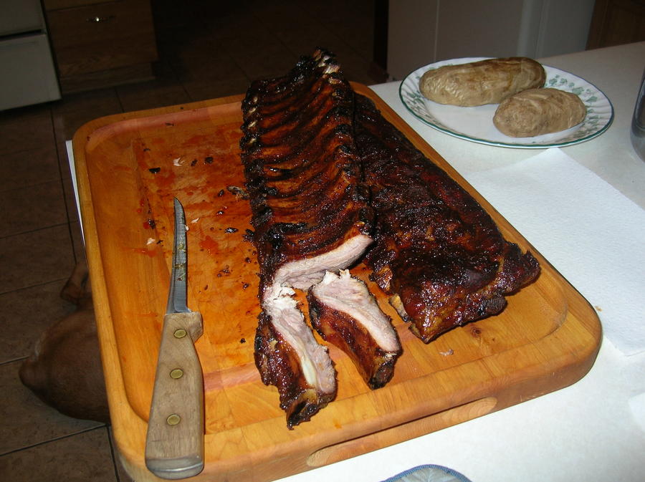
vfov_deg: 39.6
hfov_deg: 51.4
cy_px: 241
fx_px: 670
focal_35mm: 36
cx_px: 322
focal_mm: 6
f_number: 2.7
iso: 50
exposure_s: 1/60.1
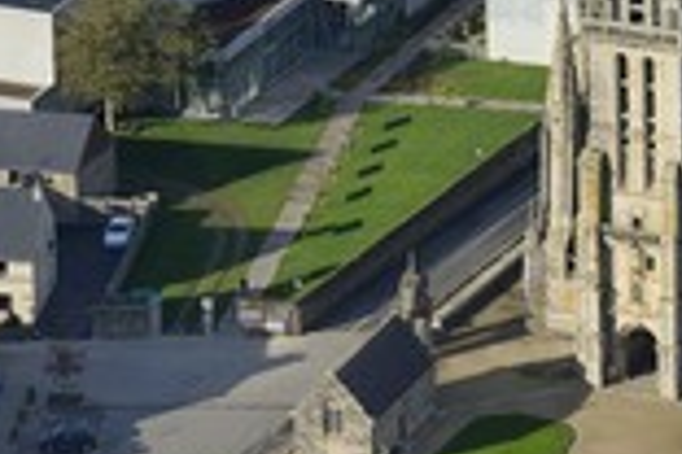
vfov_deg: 3.1
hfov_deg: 4.6
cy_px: 323
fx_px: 8430
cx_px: 800
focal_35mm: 445
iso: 800
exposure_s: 1/800
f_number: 14
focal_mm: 165
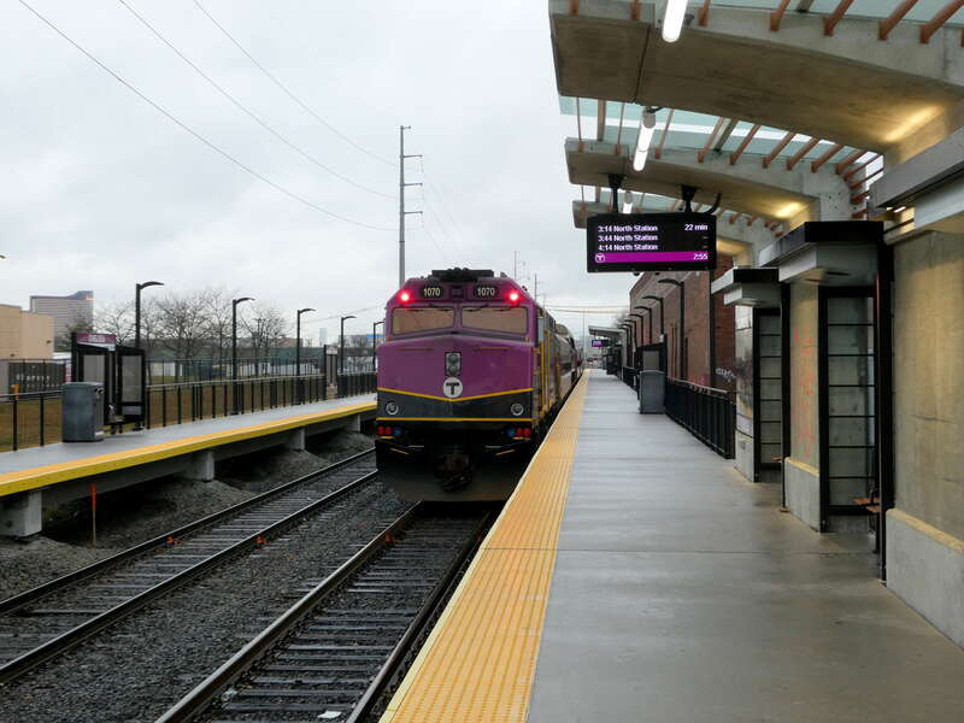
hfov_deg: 38.2
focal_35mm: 50
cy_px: 362
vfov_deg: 29.1
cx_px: 482
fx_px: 1392
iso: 100
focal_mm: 9
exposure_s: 1/80
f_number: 4.1
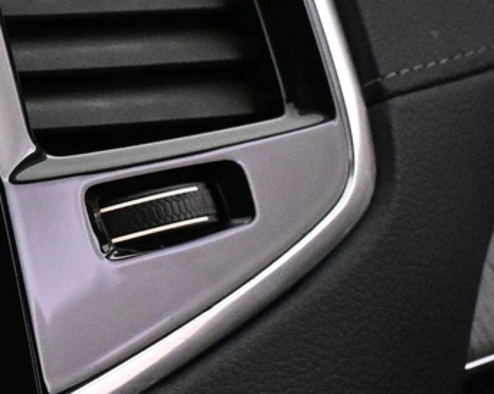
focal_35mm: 133
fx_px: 1943
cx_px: -635
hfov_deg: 12.1
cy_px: 131
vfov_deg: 11.6
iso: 4000
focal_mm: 20
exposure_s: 1/80
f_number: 3.8
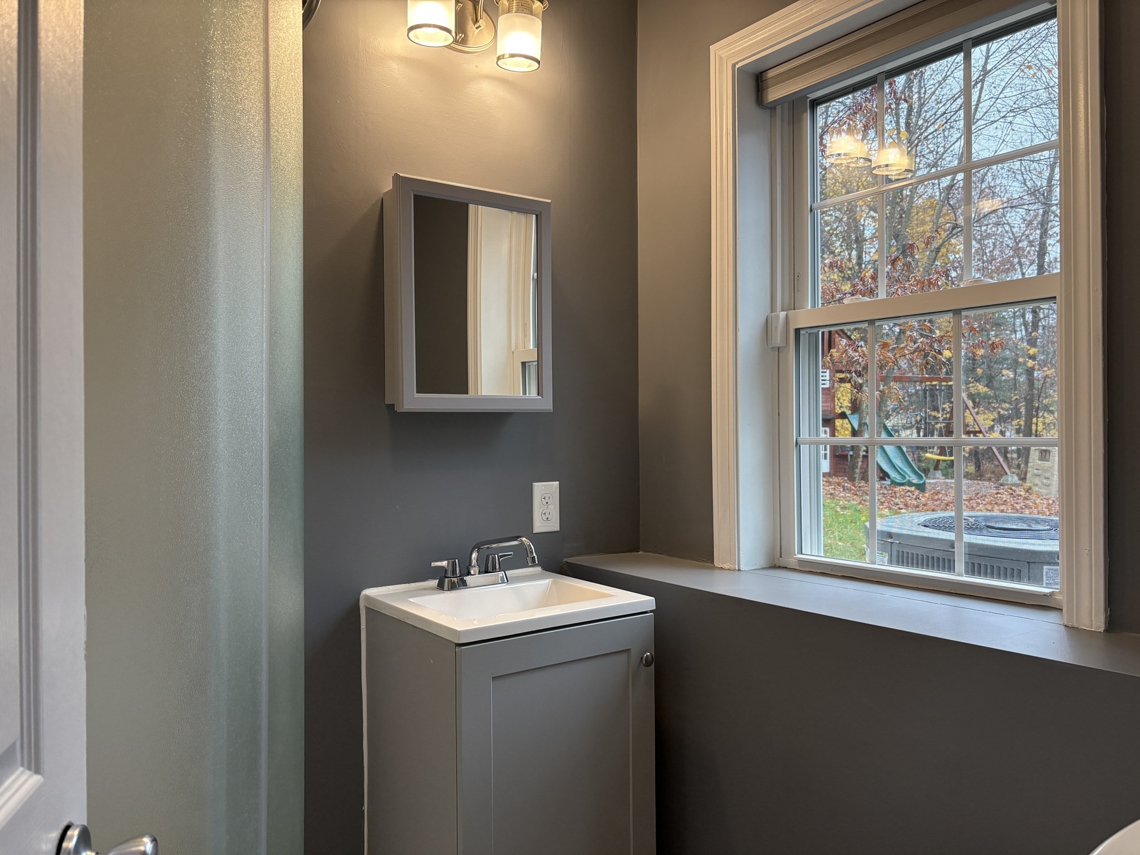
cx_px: 570
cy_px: 428
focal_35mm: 26
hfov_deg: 67.3
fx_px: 856
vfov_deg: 53.1
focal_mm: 5.96
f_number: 1.6
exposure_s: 1/120
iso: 125
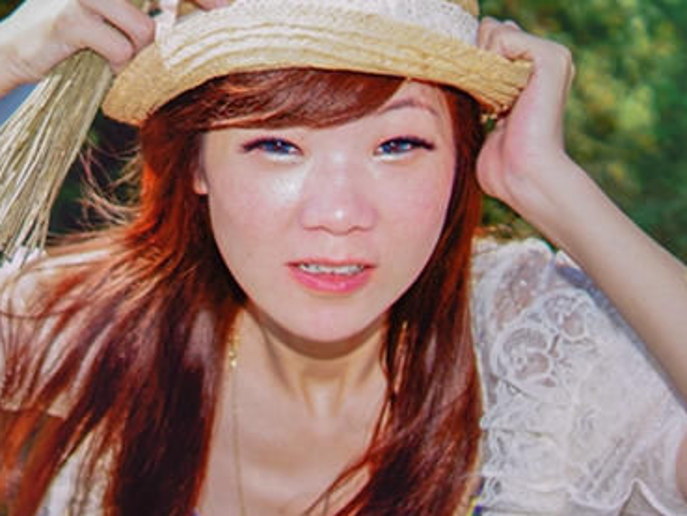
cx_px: 82
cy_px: 288
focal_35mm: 116
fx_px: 2305
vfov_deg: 12.8
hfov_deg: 16.7
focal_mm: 35
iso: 200
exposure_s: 1/3200
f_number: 1.8
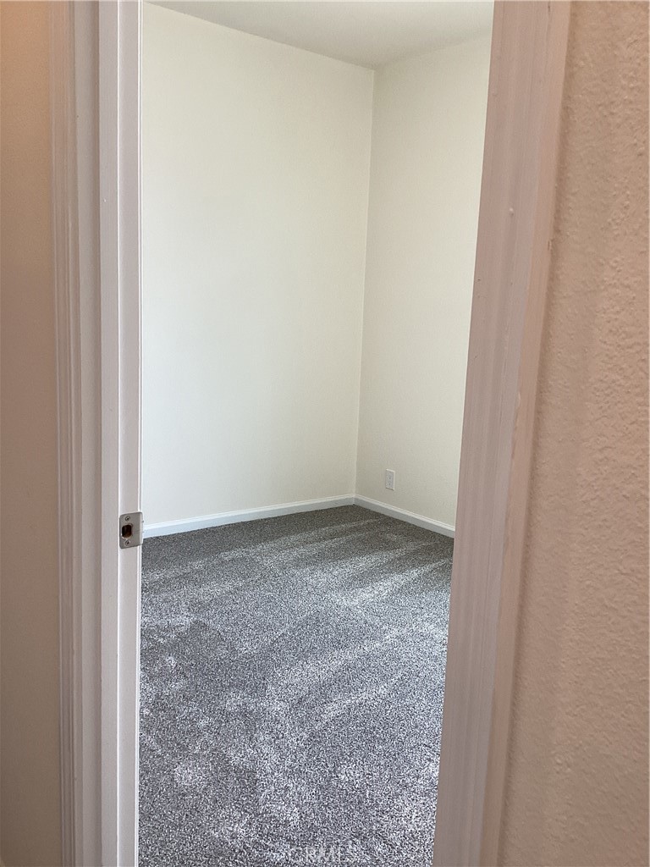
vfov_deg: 58.4
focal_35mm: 31
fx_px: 776
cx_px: 325
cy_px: 434
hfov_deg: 45.4
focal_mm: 3.3
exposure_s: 1/60
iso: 50
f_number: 2.4
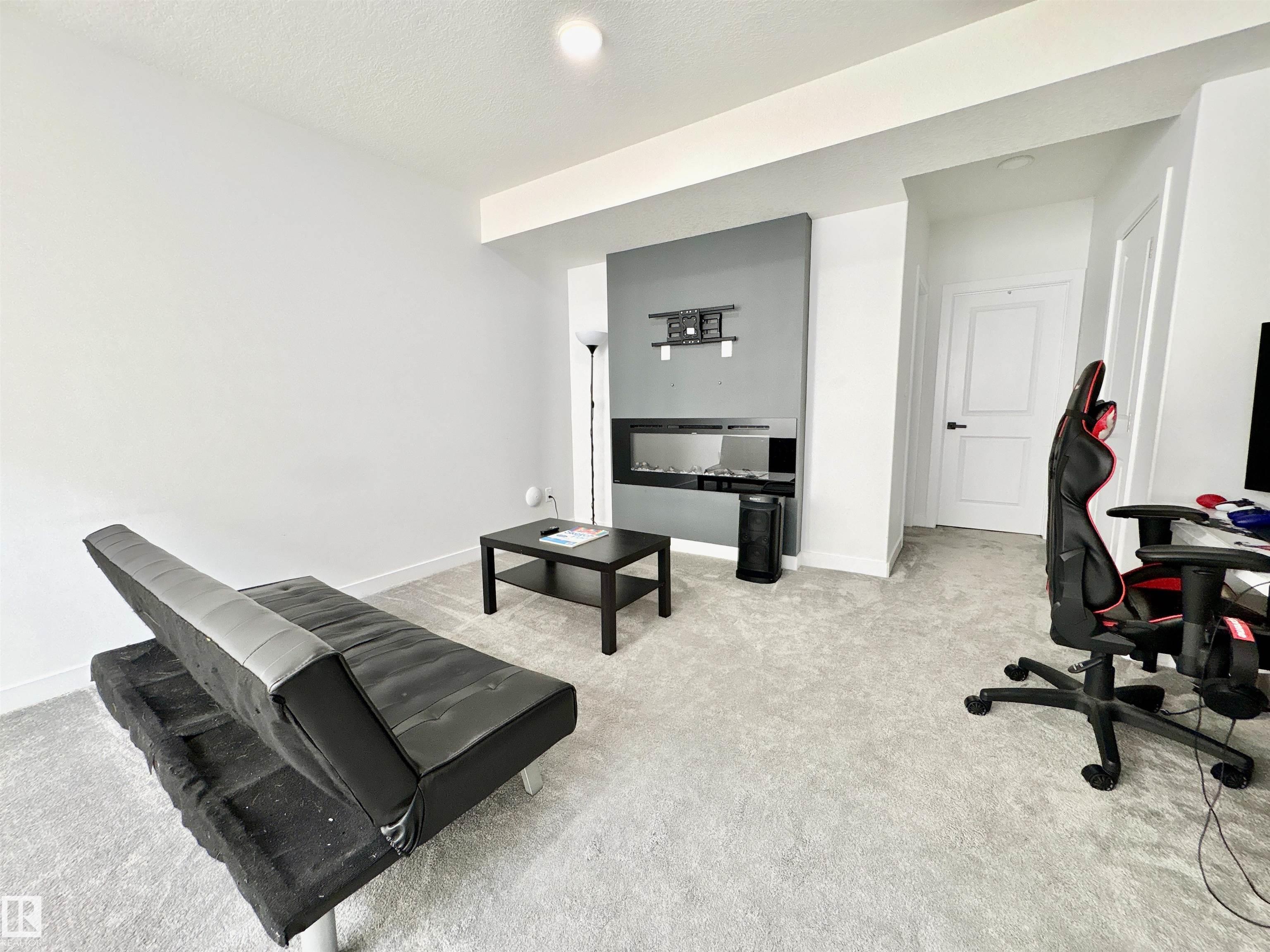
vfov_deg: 85.7
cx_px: 635
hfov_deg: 102.1
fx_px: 514
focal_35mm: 14
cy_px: 476
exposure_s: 1/60
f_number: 2.2
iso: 200
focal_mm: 2.22
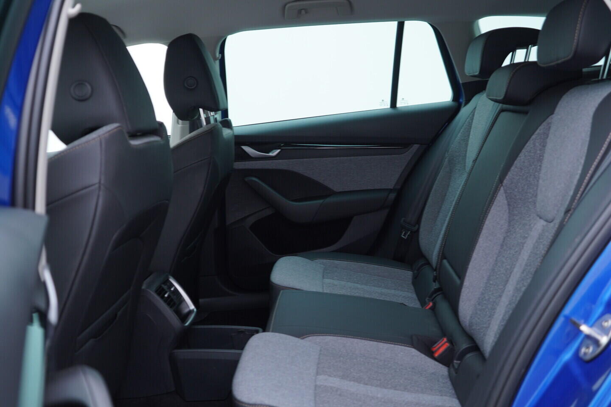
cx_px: 306
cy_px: 204
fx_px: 611
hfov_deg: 53.1
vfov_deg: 36.9
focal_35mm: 36
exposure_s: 1/40
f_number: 2.8
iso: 160
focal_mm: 24
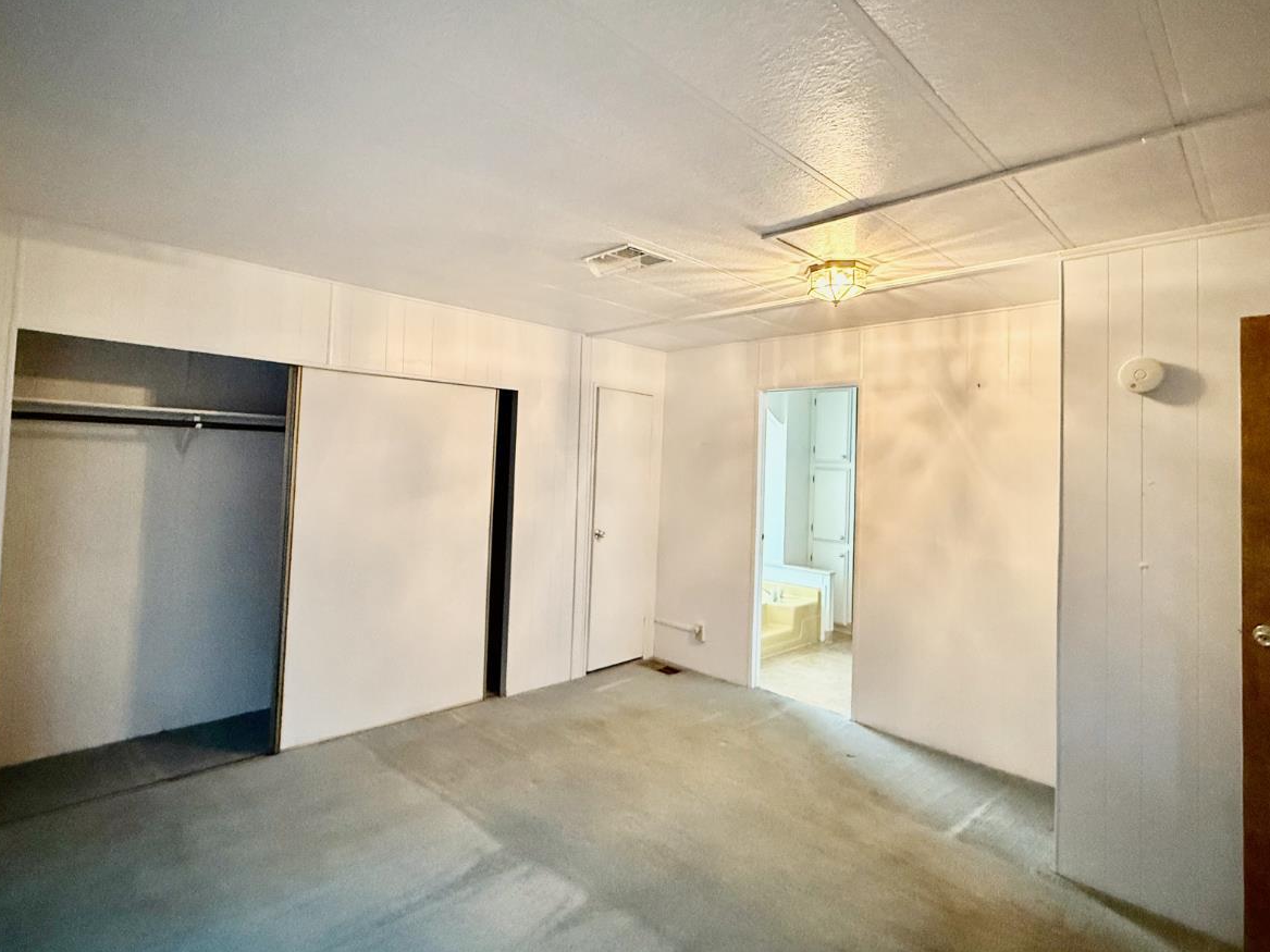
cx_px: 614
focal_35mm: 18
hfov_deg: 87.7
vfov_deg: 71.4
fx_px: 660
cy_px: 434
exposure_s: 1/60
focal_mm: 2.22
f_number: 2.2
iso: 800
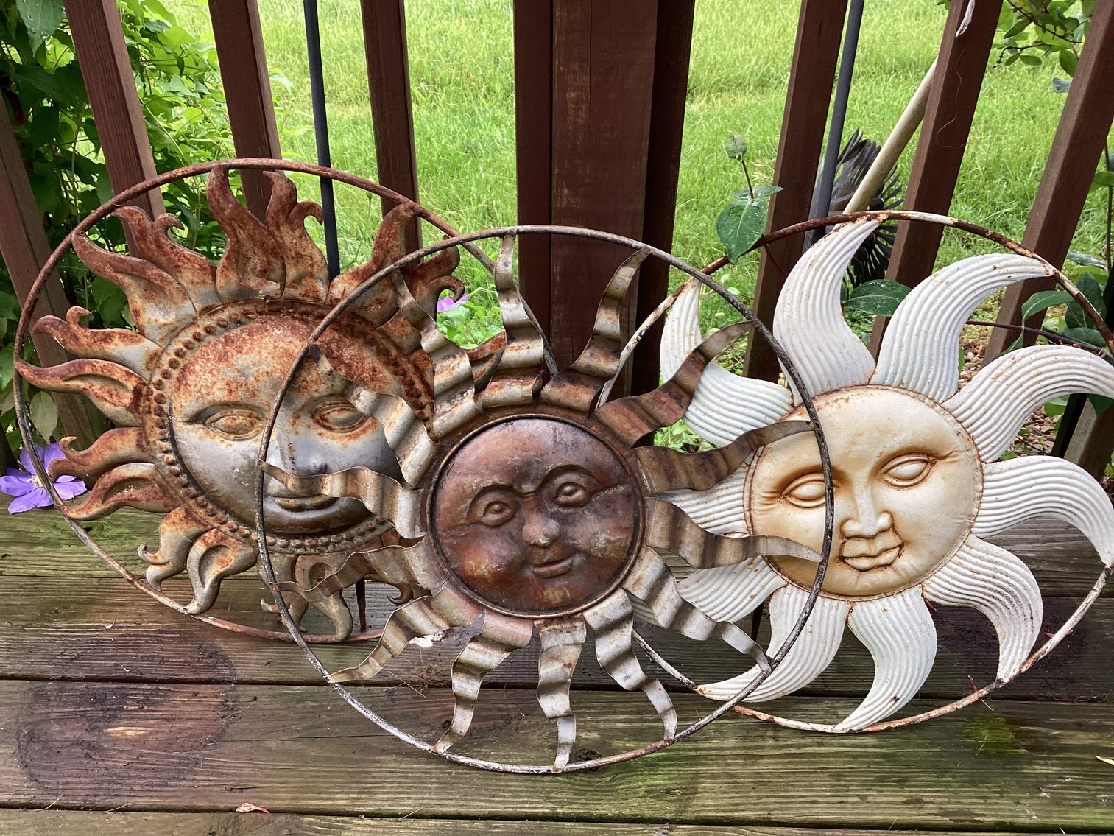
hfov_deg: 58.3
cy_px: 418
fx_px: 998
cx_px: 557
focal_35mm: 31
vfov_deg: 45.4
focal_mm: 3.3
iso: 25
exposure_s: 1/209
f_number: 2.4
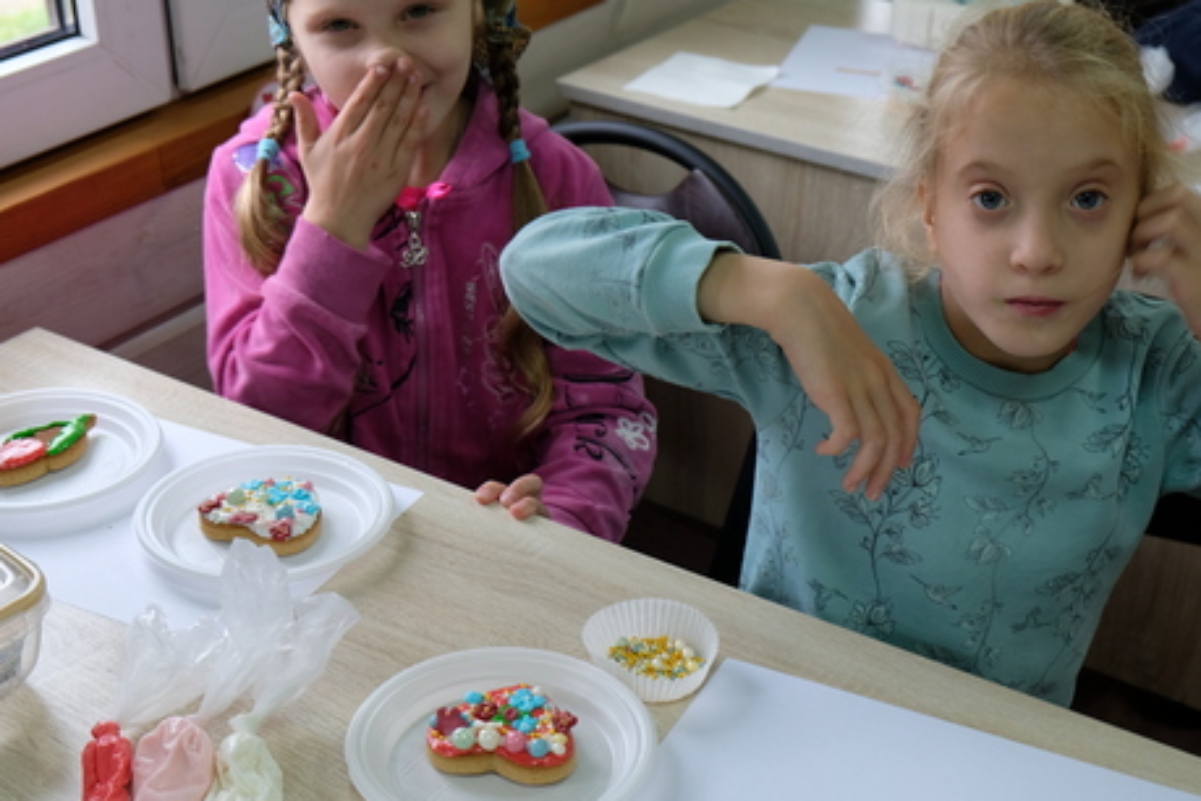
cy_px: 457
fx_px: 1768
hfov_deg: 37.5
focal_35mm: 53
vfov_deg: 25.5
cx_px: 563
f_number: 4
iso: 400
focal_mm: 25.4
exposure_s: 1/52
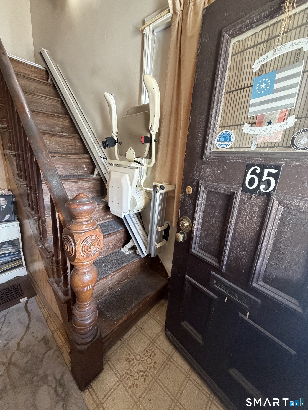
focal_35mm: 14
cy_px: 205
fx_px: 166
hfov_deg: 85.7
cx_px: 154
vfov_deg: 102.1
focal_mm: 2.22
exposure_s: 1/60
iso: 400
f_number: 2.2
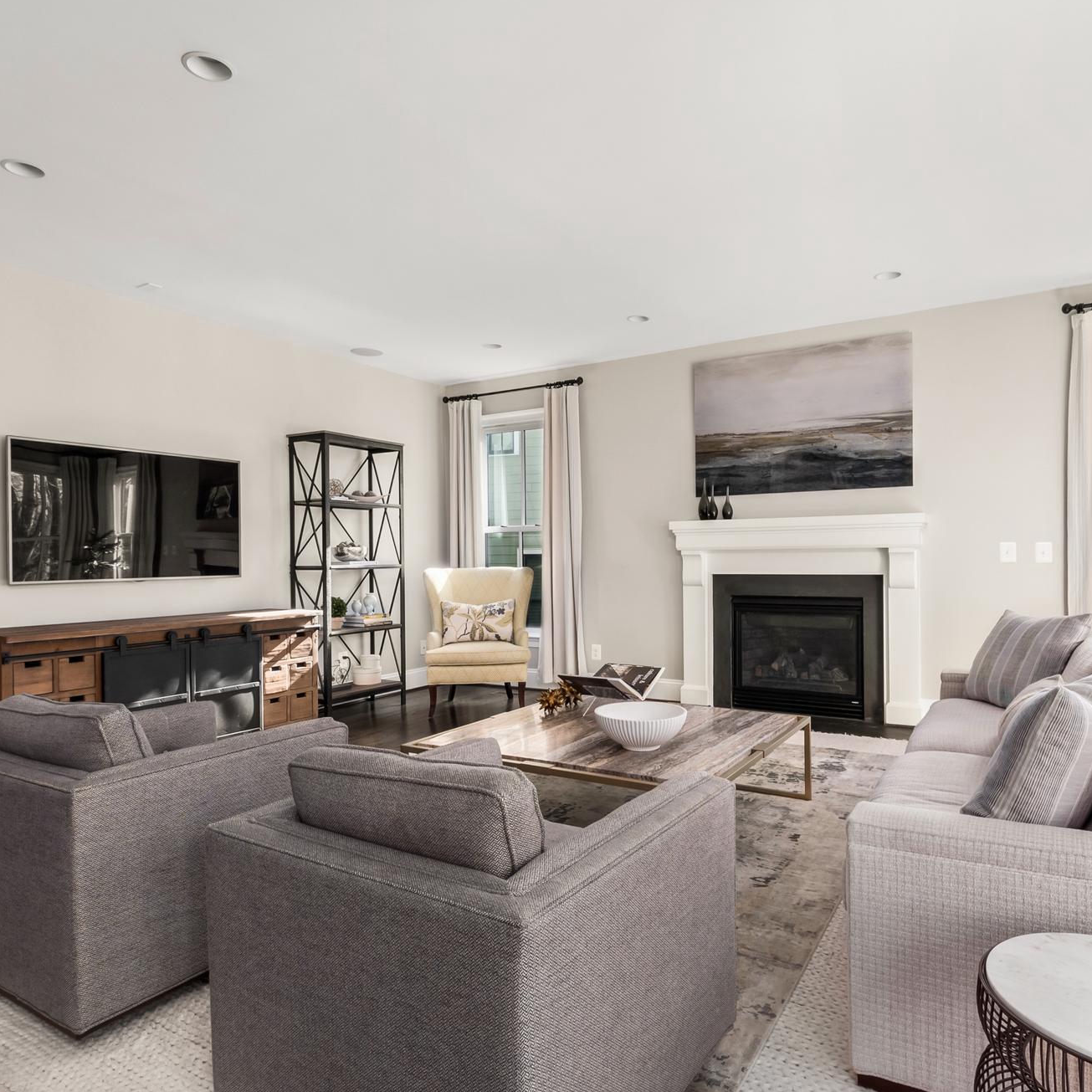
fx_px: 714
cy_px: 526
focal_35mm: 20
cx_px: 574
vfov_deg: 74.8
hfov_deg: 74.8
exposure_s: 1/4
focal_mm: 10
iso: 250
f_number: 8
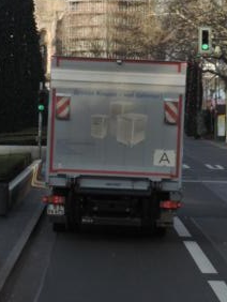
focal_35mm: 156
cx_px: 181
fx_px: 1362
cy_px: 45
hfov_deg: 9.5
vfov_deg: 12.6
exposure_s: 1/250
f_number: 3.7
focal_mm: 9.8
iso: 80
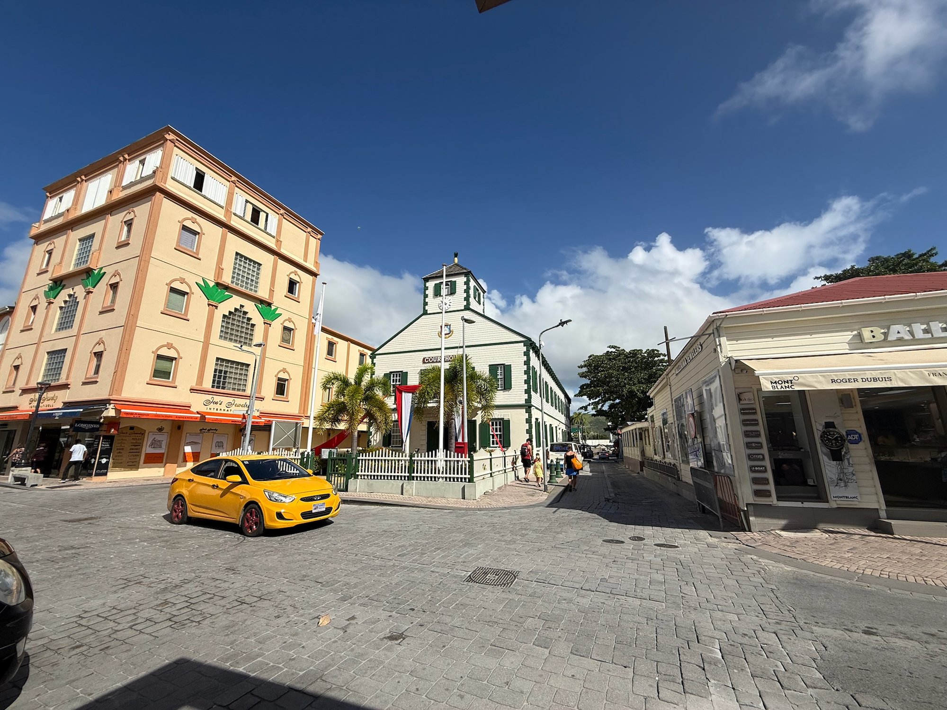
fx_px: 383
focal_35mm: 14
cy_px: 355
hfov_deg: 102.1
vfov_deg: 85.7
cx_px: 474
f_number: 2.2
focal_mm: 2.22
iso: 64
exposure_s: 1/5155
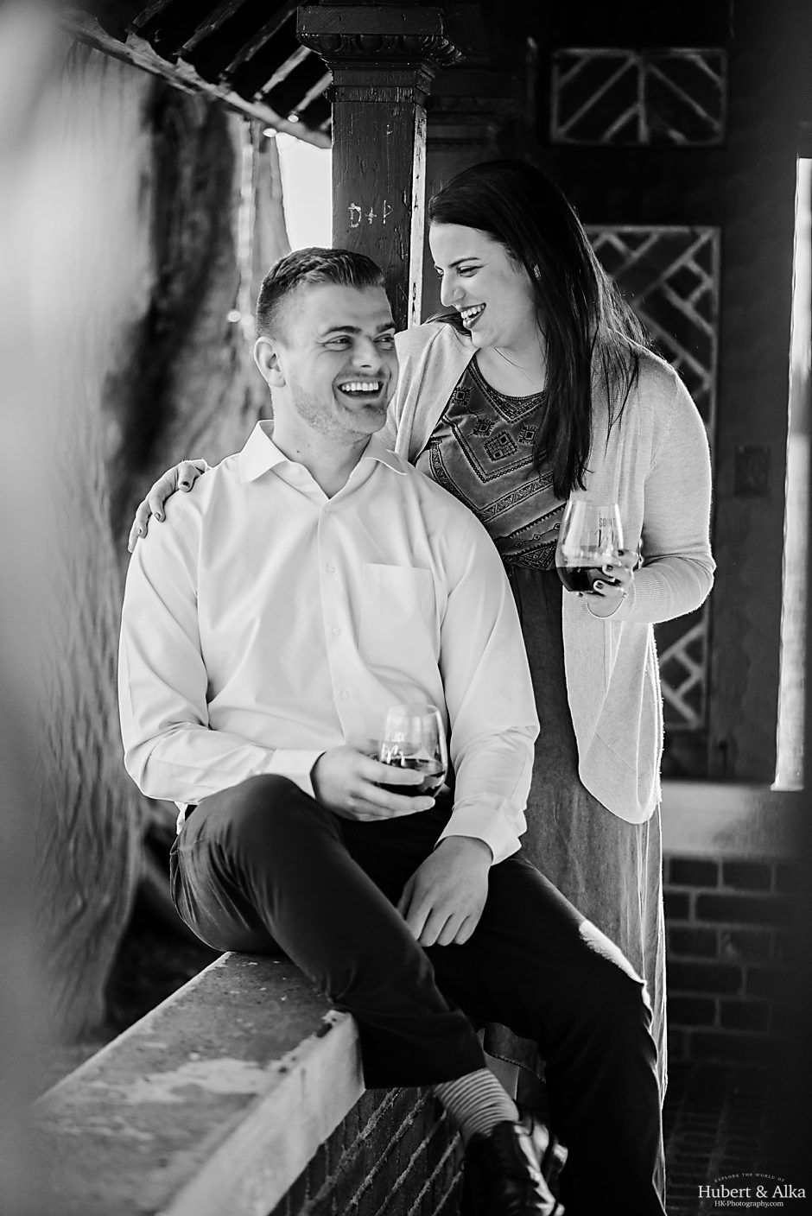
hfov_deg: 16.1
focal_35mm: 85
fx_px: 2873
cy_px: 608
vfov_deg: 23.9
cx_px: 406
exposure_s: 1/2000
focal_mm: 85
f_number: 1.8
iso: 400
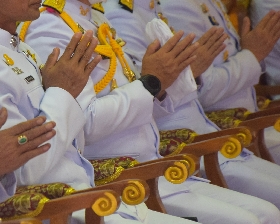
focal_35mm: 310
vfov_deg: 5.0
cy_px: 67
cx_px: 62
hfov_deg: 6.2
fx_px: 2569
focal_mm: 105
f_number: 5.6
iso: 2000
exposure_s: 1/80
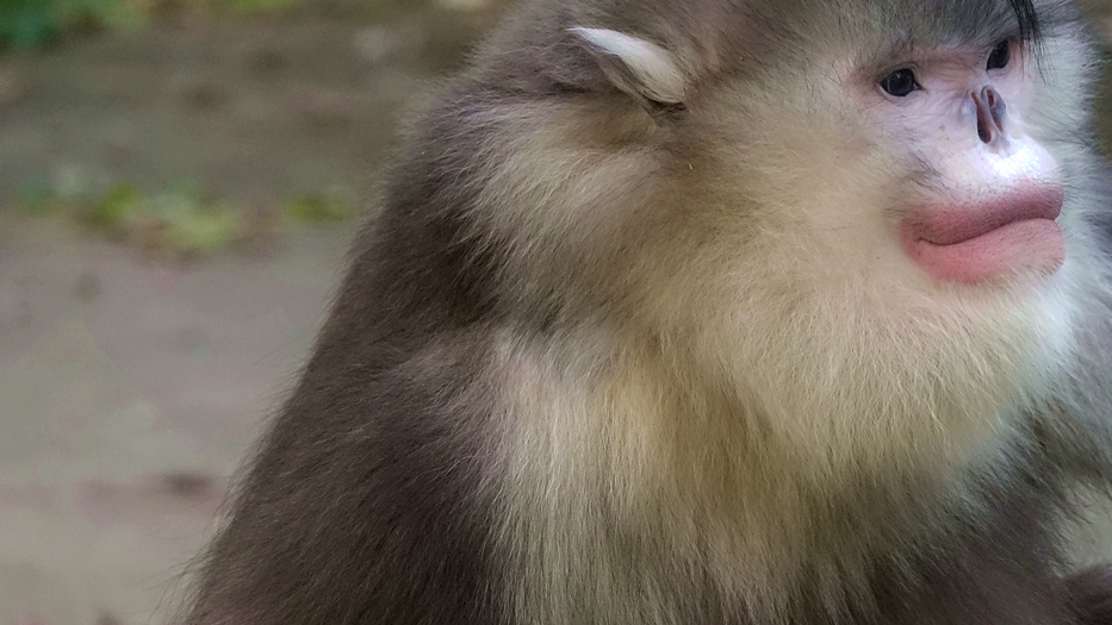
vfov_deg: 2.9
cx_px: 856
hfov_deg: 5.2
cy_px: 274
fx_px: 12267
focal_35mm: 416
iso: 1000
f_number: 4
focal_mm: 90.45
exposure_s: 1/250
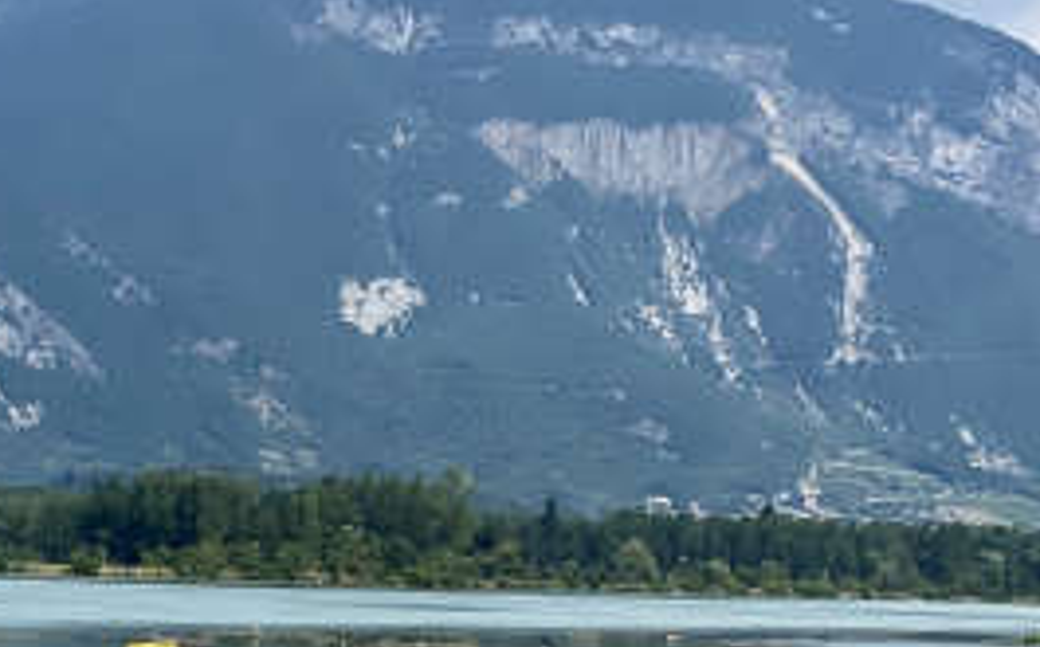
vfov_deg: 8.7
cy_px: 486
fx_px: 4247
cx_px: 39
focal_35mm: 150
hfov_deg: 13.8
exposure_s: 1/2398
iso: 20
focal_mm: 6
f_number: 2
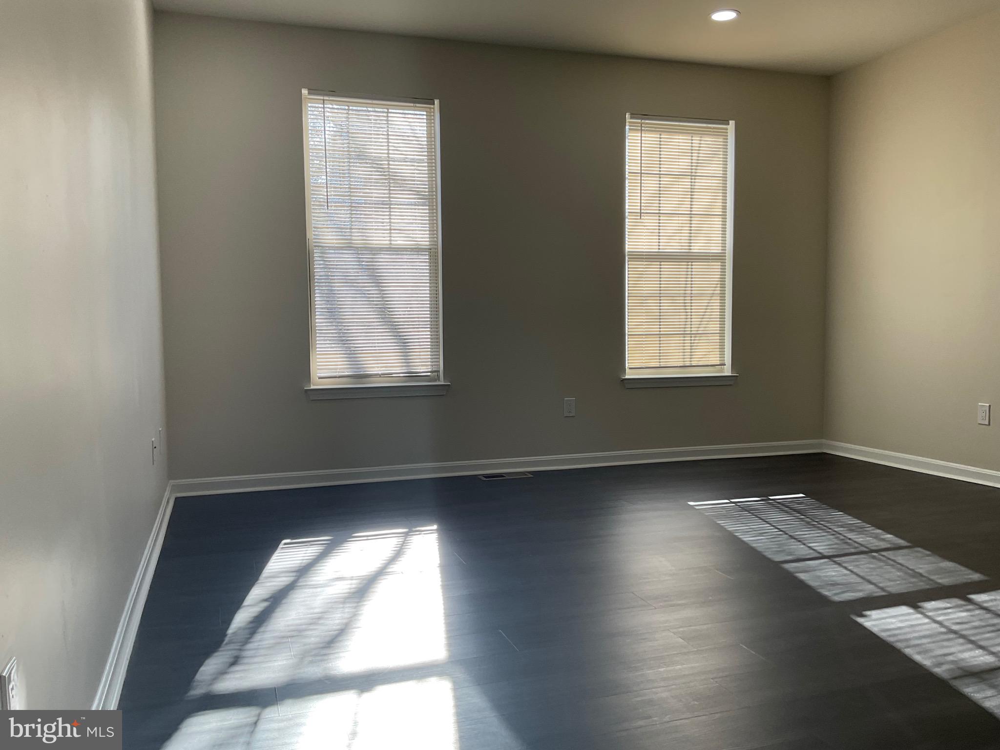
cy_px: 375
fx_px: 838
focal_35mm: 29
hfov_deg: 61.7
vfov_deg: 48.2
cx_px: 500
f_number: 1.8
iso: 16
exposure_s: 1/149
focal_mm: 3
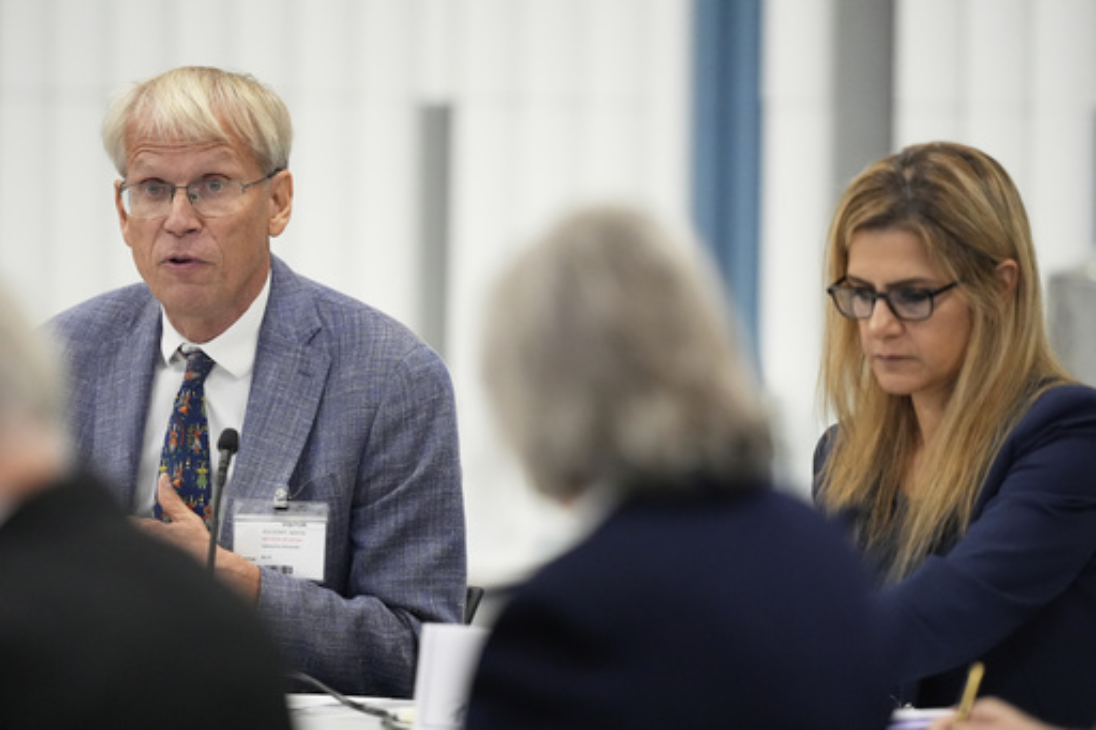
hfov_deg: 5.2
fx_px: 12173
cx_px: 548
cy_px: 365
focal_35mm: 400
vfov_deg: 3.4
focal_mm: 400
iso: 5000
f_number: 2.8
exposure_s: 1/1000
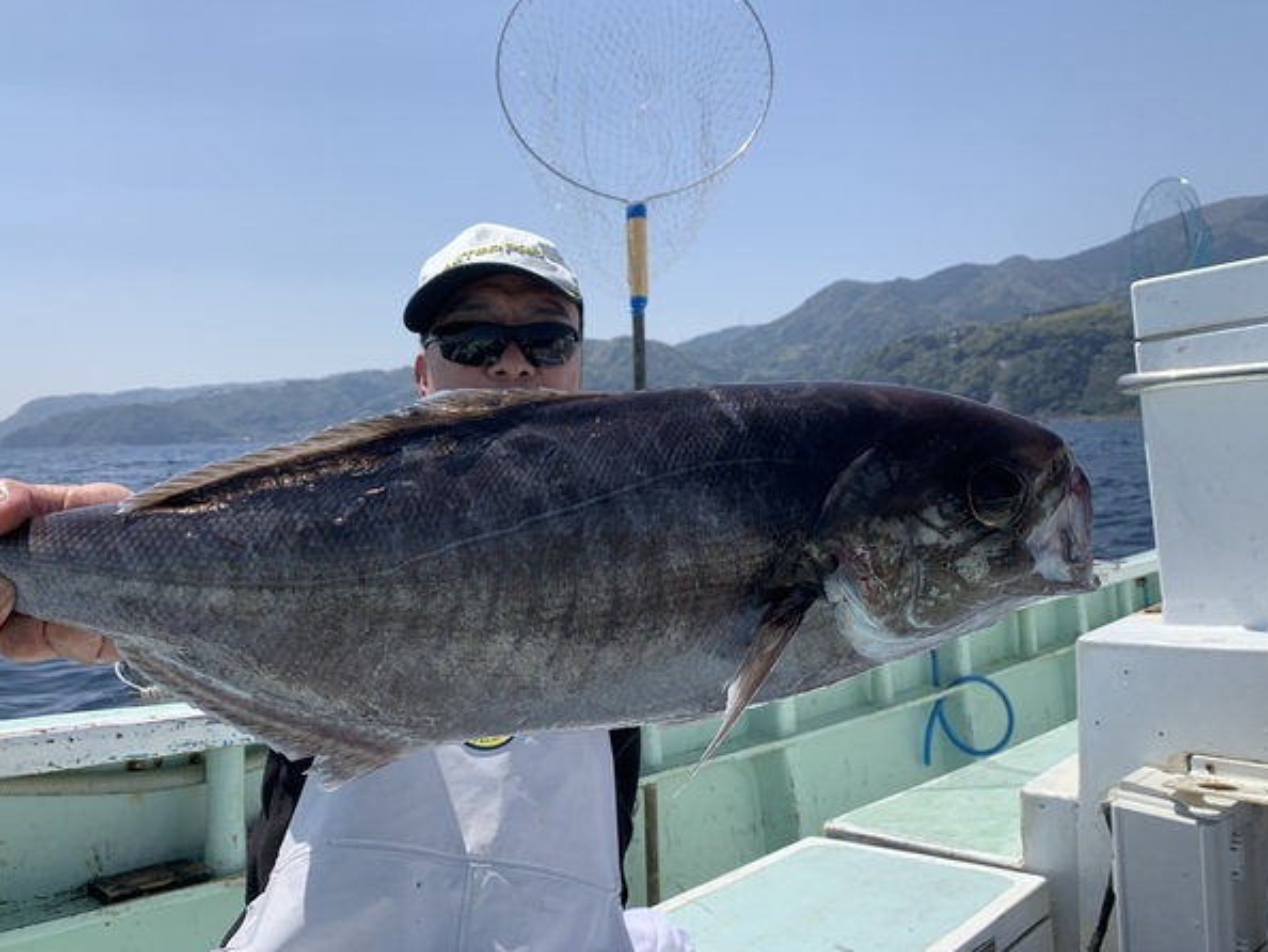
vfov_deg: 49.8
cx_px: 598
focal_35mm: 28
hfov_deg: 63.4
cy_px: 474
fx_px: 1026
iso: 25
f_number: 1.8
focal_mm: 4.25
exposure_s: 1/2915
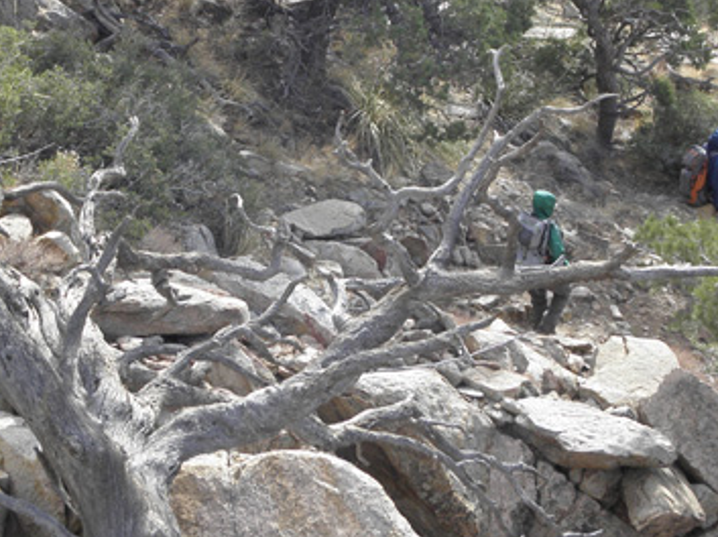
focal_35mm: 59
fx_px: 1223
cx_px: 327
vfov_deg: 24.3
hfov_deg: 32.7
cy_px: 85
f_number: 5.6
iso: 64
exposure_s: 1/80
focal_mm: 4.6
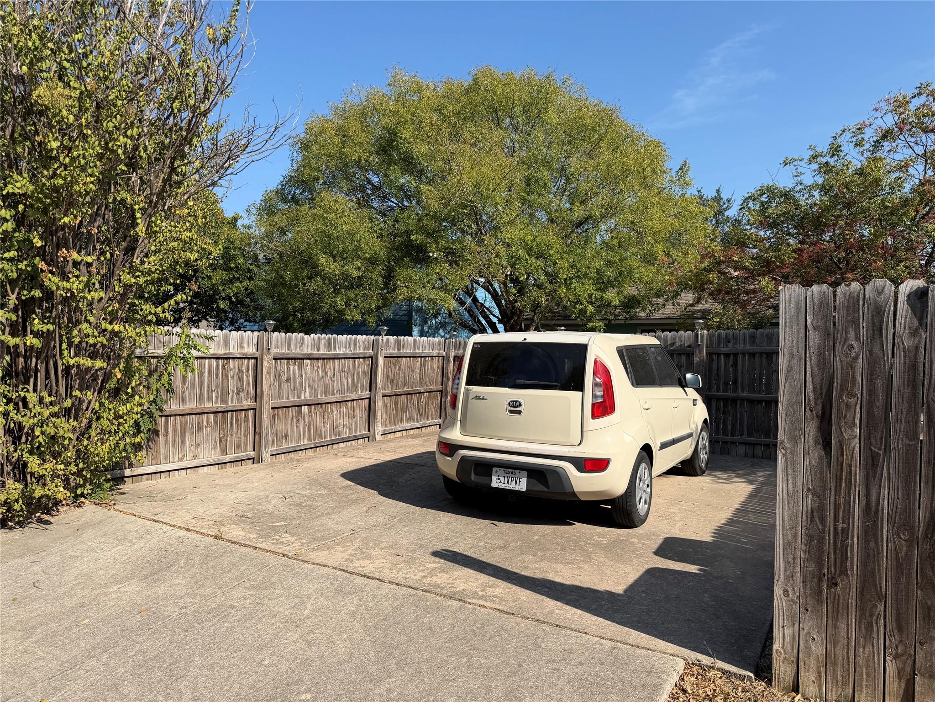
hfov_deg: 71.6
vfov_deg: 56.8
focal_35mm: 24
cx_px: 468
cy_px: 351
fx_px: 648
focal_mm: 6.76
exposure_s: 1/4405
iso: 80
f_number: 1.78
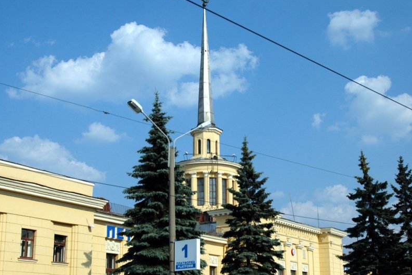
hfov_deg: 37.7
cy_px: 164
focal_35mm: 53
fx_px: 602
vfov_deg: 25.6
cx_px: 191
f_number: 4.5
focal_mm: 27
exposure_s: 1/2500
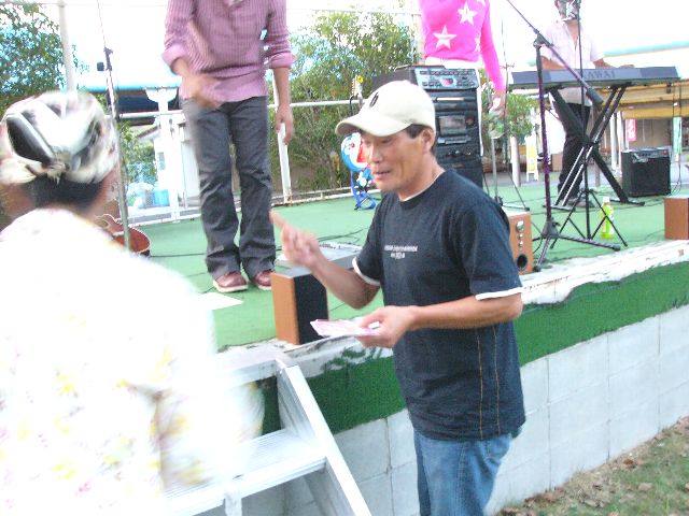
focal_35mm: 36
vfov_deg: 39.7
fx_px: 717
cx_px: 344
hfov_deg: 51.4
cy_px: 258
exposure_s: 1/10
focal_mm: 6
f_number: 2.8
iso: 200
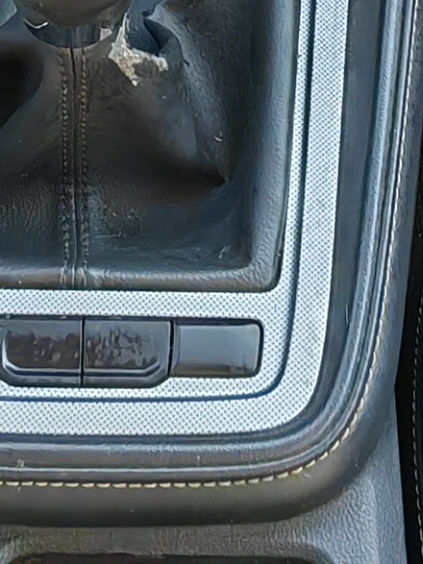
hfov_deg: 13.5
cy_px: -408
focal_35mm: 109
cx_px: 123
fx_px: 1777
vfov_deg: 15.8
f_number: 2.2
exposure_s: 1/110
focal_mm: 1.96
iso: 50
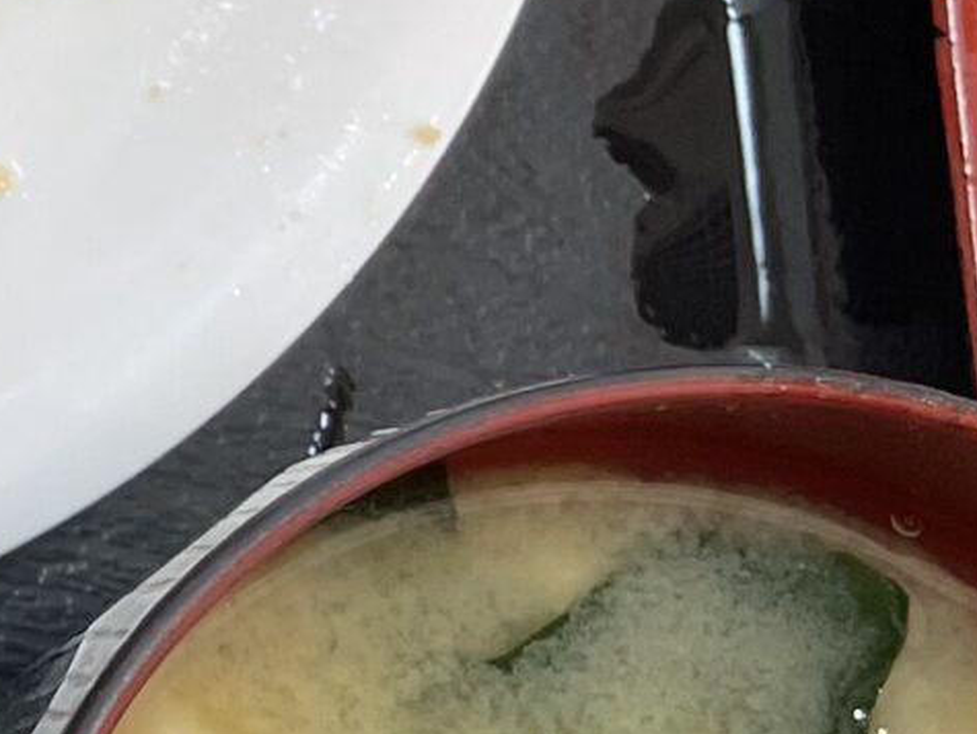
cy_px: 103
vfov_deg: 10.6
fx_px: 3954
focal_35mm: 140
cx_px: -1479
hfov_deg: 11.3
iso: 125
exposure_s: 1/100
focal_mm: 5.1
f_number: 1.6
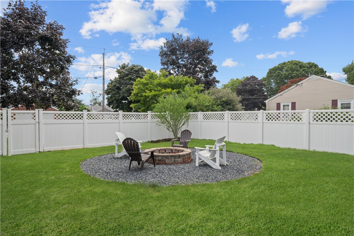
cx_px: 177
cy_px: 118
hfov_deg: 84.0
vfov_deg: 61.9
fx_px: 197
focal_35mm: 20
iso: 100
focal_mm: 20
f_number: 14
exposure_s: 1/20
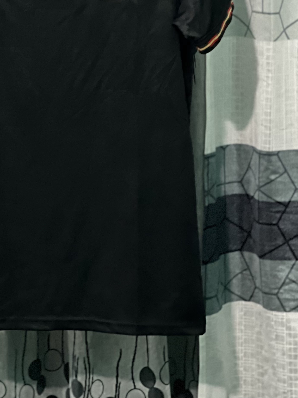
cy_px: 25
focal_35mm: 168
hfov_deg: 8.8
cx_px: 54
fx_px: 1928
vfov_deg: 11.7
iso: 1250
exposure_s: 1/15
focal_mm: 9
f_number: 2.8
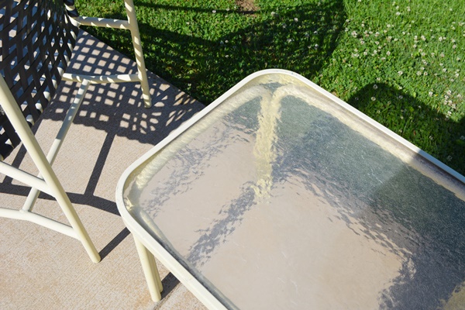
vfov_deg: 36.9
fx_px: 465
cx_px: 232
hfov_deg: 53.1
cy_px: 155
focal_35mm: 36
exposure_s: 1/320
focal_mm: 24
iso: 100
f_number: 9
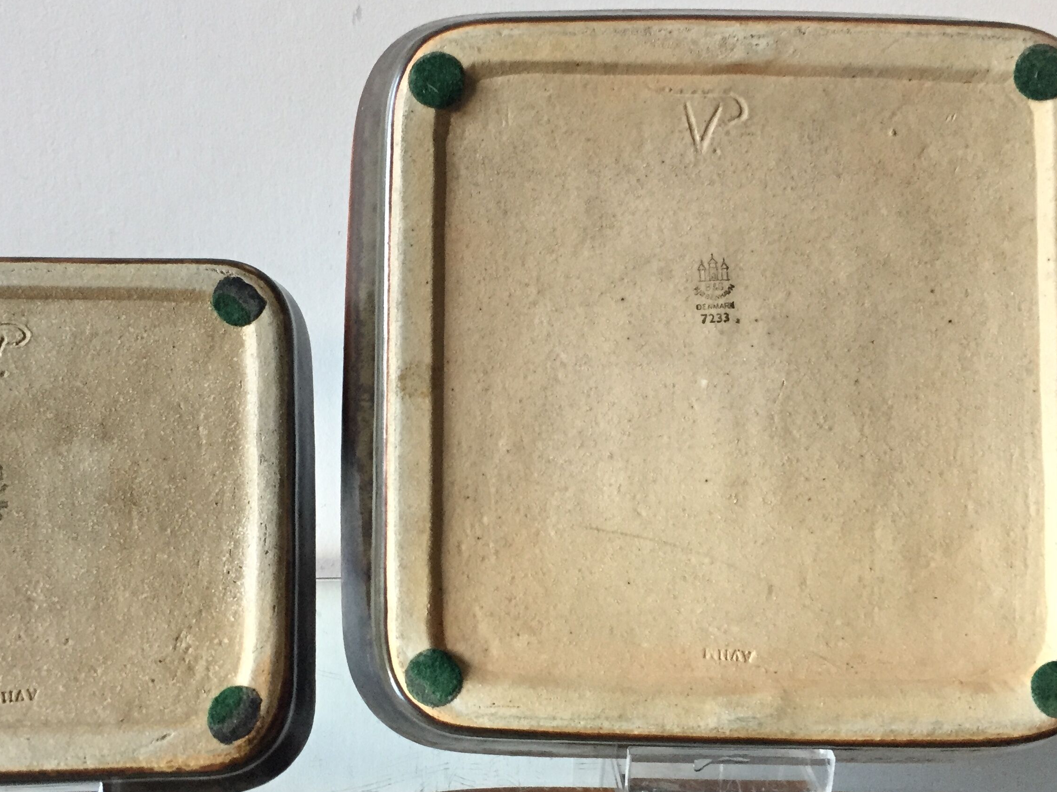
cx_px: 447
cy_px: 412
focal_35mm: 42
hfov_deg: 44.7
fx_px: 1282
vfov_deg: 34.3
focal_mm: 4.15
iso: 200
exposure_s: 1/33
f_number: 2.2
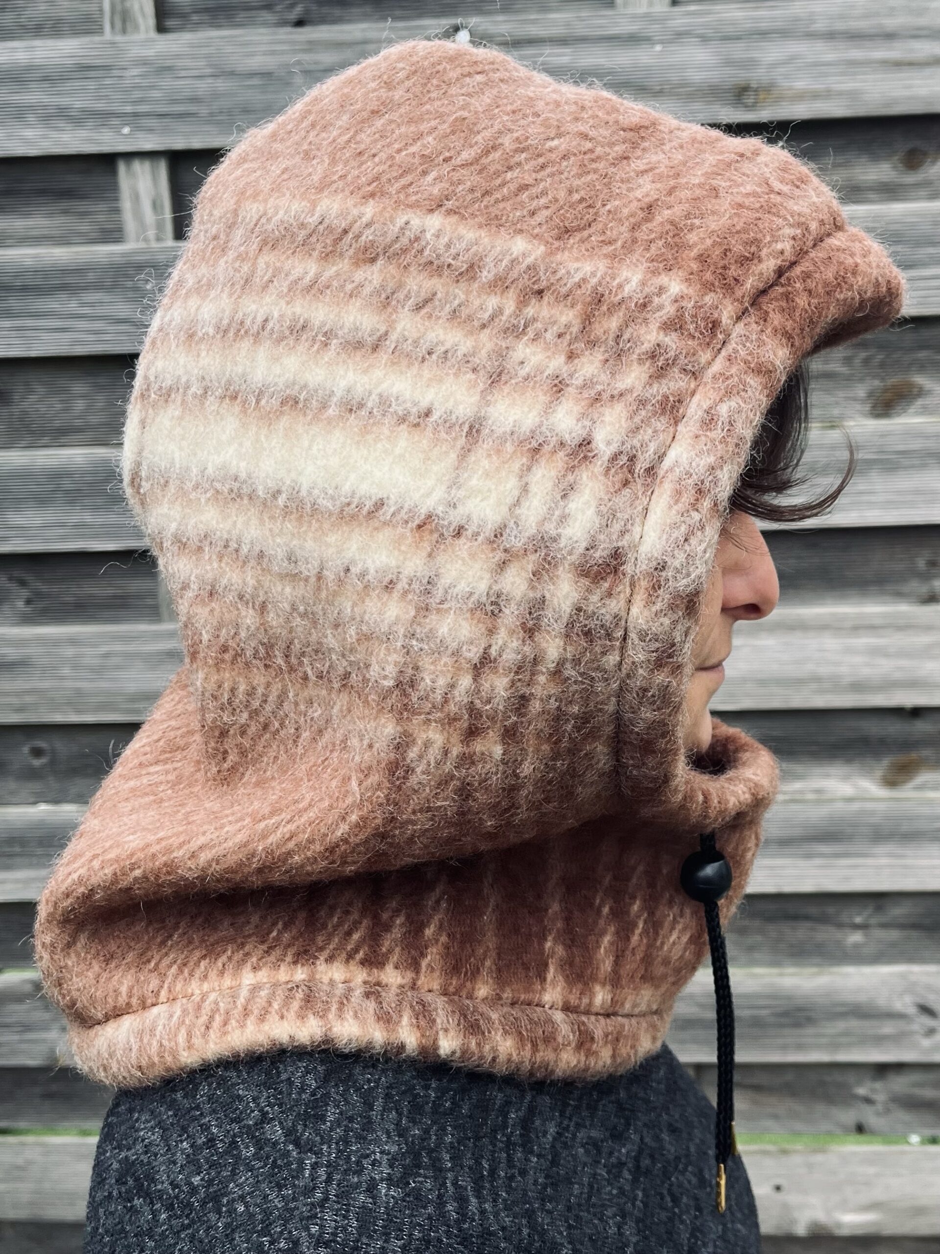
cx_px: 470
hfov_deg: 53.1
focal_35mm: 26
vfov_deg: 67.3
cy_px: 627
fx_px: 941
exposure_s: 1/232
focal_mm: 5.1
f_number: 1.6
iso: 40
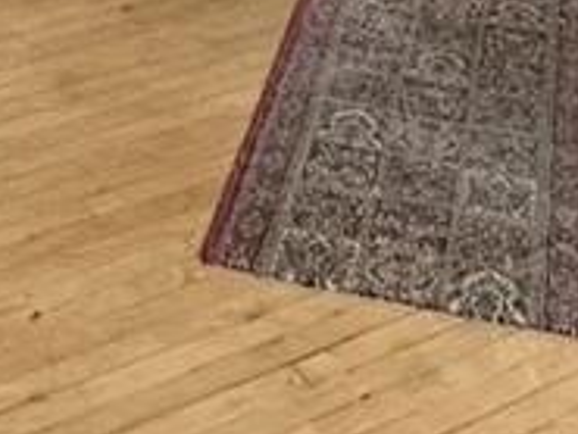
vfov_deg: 12.3
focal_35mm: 97
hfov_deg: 20.1
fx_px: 1621
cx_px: 184
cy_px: -581
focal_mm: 2.22
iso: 640
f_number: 2.2
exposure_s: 1/60
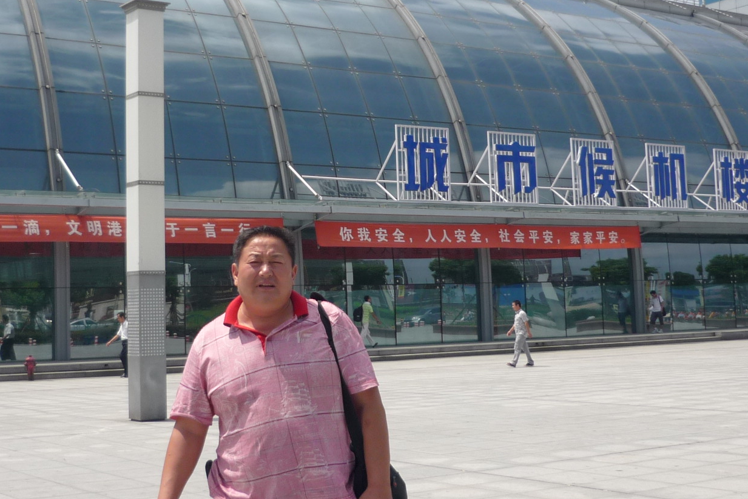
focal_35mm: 57
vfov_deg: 23.6
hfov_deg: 35.0
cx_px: 348
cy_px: 154
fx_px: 1184
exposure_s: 1/200
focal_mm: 5.5
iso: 100
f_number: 8
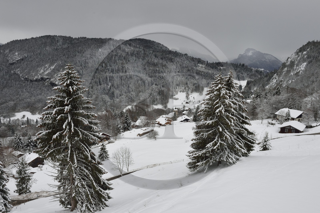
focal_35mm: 32
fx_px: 284
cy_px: 106
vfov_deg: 41.0
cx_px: 160
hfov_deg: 58.8
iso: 320
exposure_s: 1/250
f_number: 8
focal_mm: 32
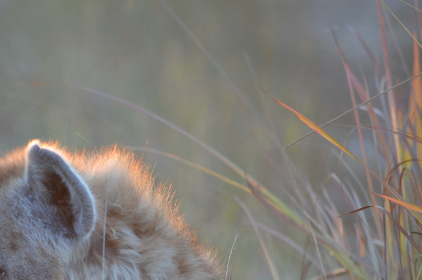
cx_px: 63
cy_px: 220
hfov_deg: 2.6
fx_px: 9384
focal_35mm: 802
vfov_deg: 1.7
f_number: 5.6
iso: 800
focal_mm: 300
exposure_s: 1/125
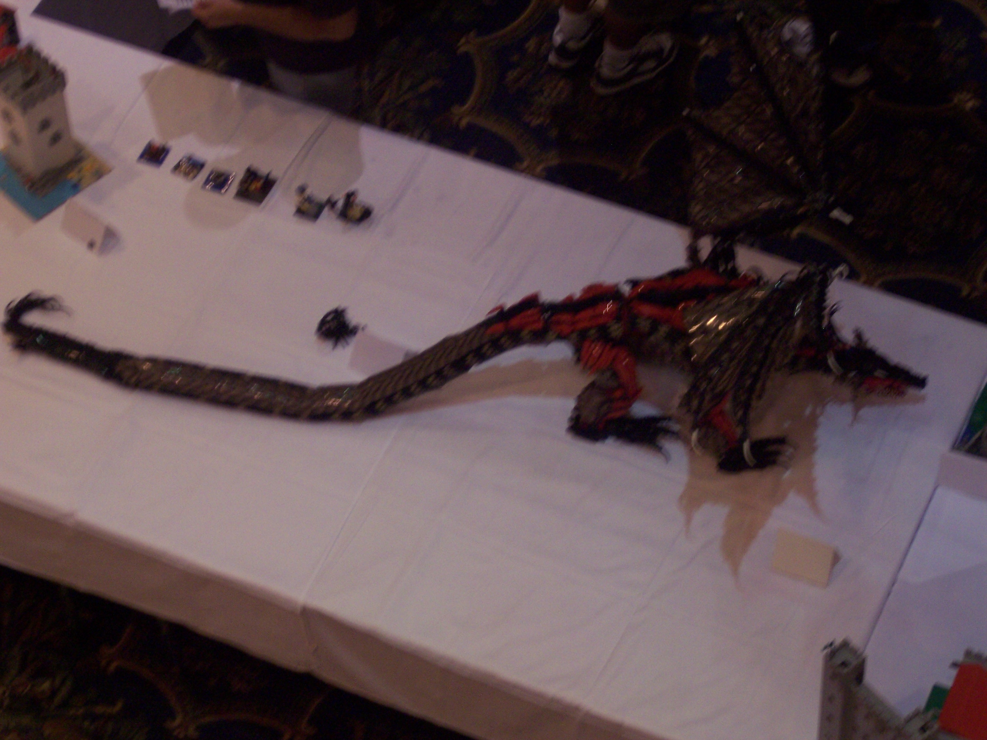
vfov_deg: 12.7
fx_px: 3336
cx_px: 494
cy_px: 370
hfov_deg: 16.8
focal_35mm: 117
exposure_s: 1/8
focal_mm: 24
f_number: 4.8
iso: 200
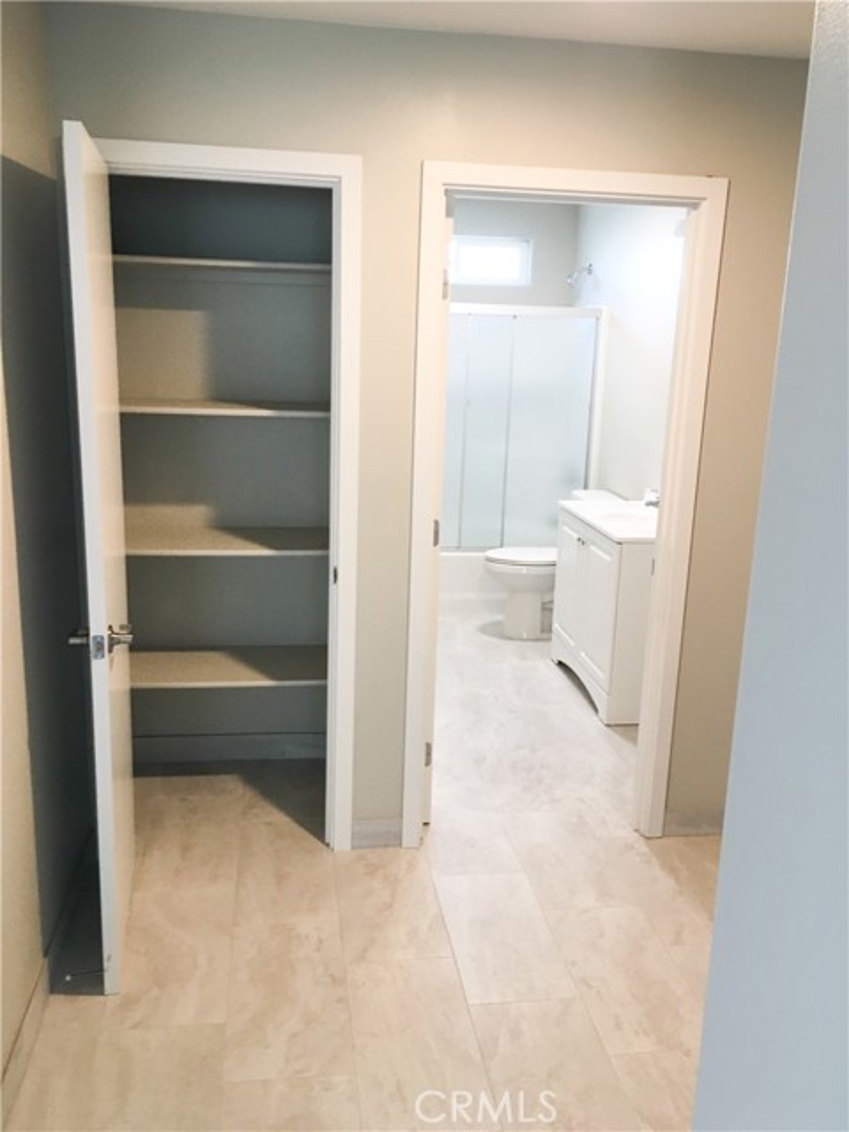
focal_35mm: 29
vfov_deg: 61.7
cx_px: 424
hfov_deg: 48.2
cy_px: 566
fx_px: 948
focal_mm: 4.15
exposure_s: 1/30
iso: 80
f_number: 2.2
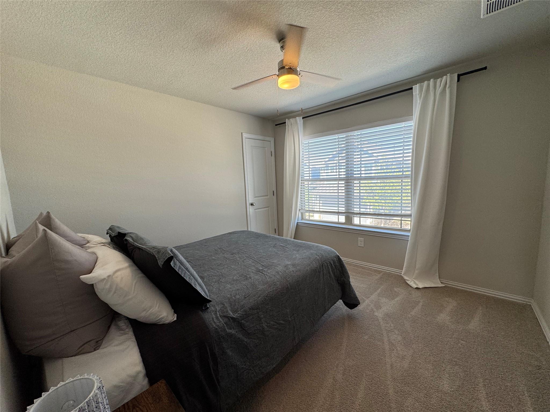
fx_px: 222
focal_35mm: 14
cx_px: 275
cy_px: 206
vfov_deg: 85.7
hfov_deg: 102.1
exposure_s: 1/120
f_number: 2.2
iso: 100
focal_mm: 2.22
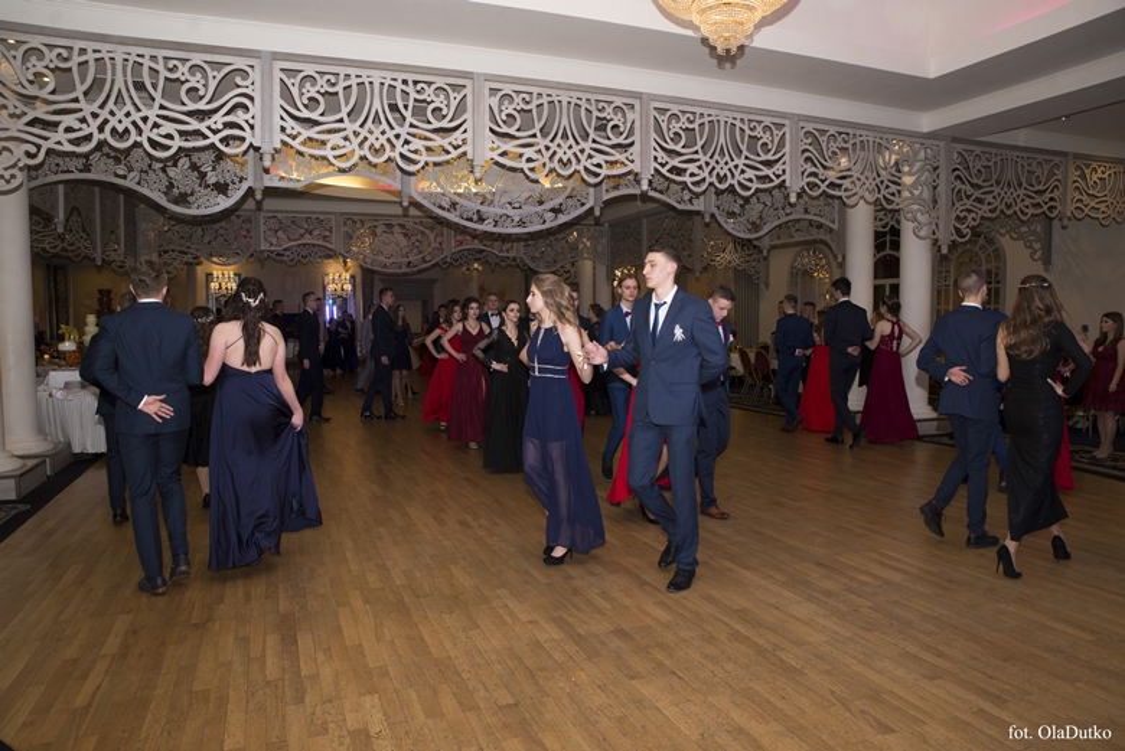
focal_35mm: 24
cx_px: 562
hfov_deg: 73.7
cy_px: 376
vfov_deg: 53.2
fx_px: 750
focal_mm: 24
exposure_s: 1/200
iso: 1250
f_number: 5.6
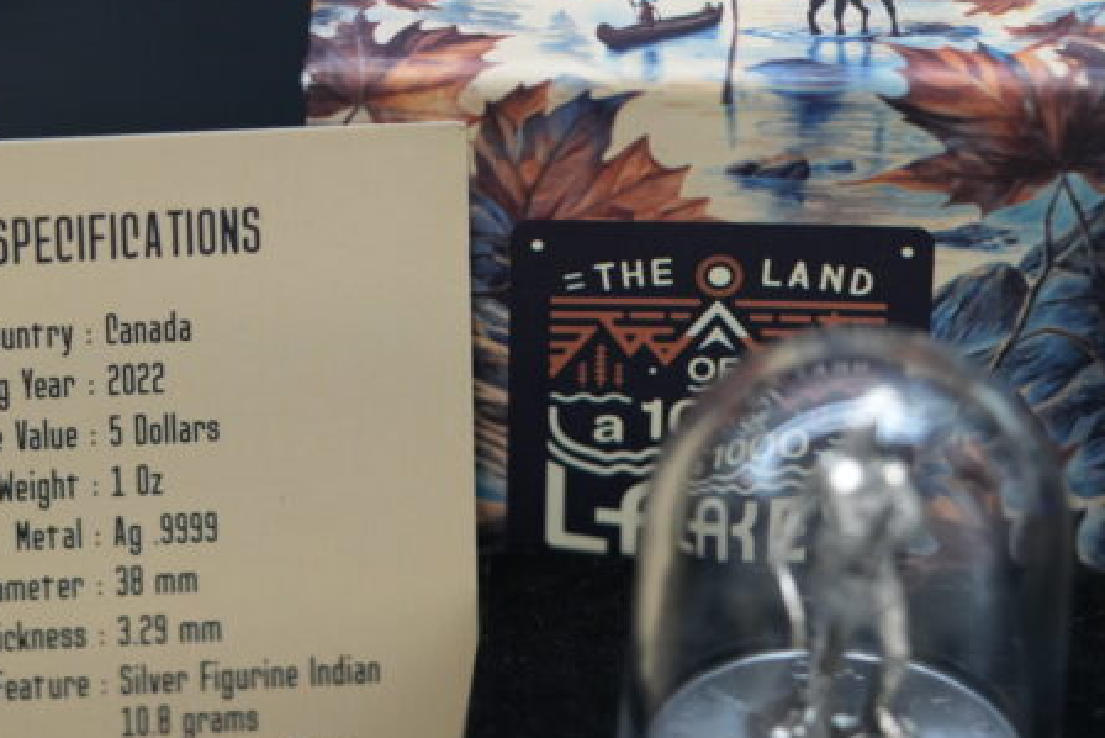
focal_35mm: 181
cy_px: 418
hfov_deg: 11.3
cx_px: 387
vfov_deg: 7.6
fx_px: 5557
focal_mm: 90
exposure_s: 1/160
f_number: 2.8
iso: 2000
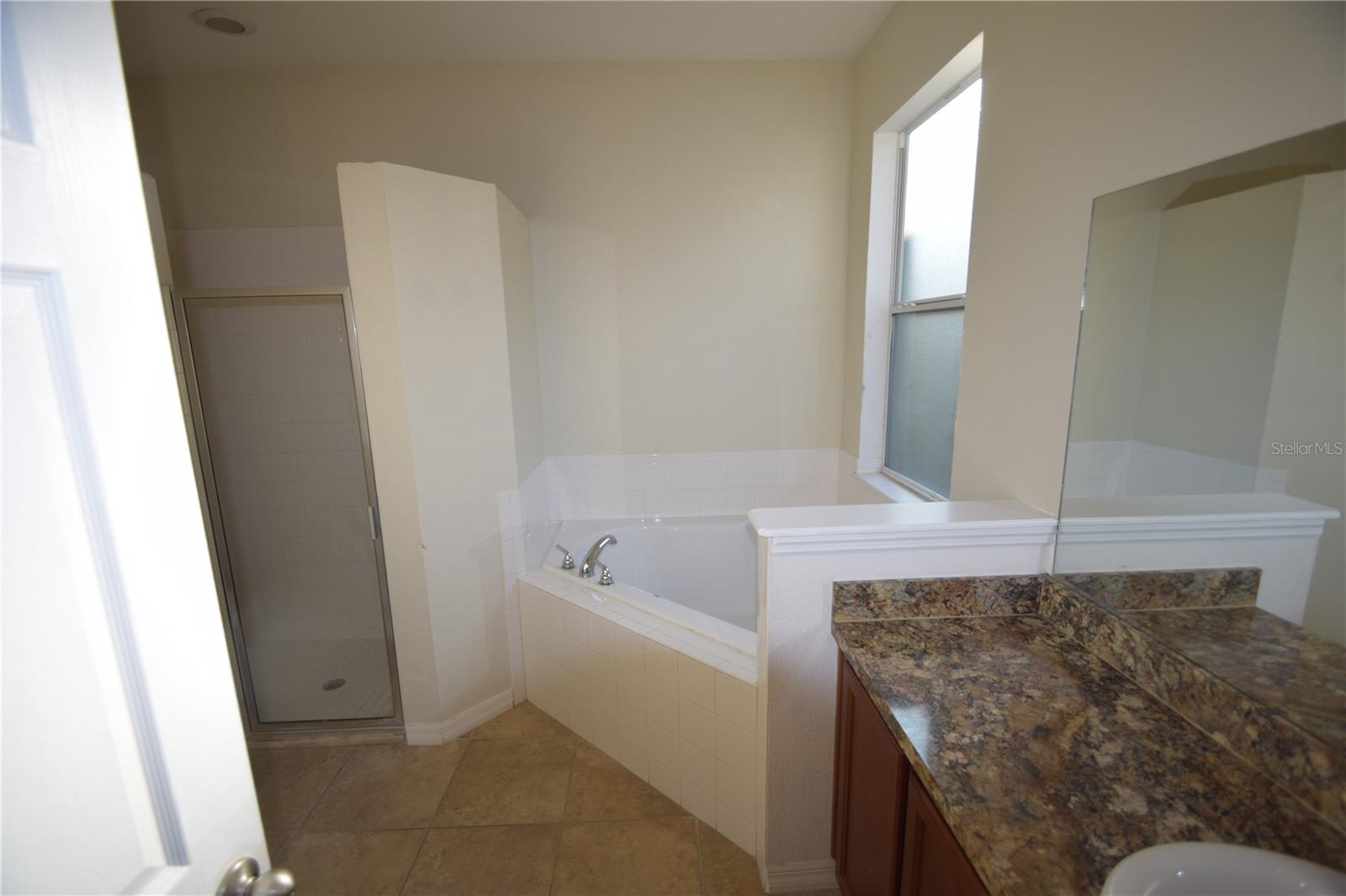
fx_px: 561
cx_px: 673
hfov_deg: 100.4
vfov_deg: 77.3
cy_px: 448
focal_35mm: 15
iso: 220
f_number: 3.5
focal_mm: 10
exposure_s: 1/200
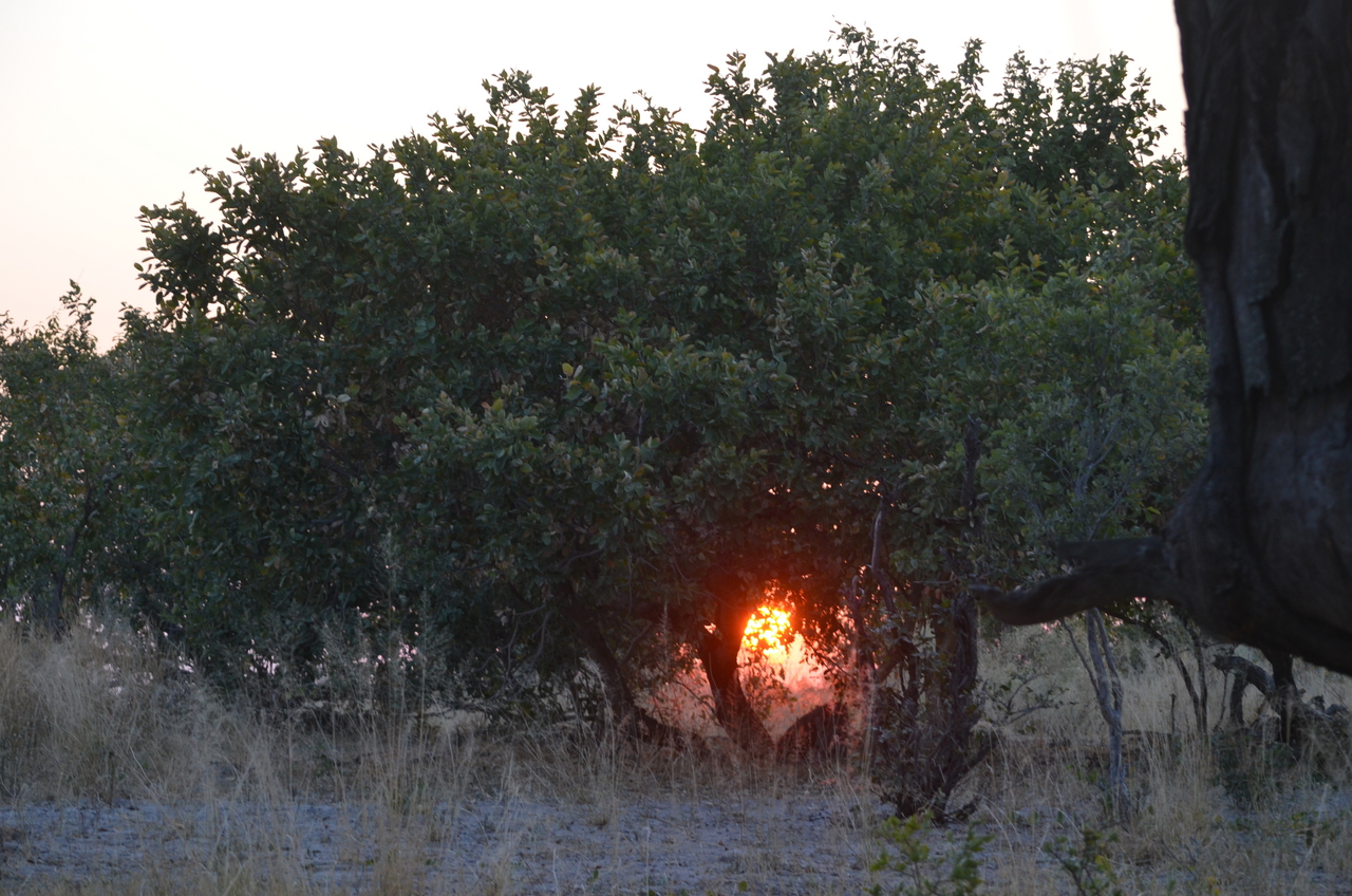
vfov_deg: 10.6
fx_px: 4835
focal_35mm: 129
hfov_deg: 15.9
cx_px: 676
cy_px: 448
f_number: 5.6
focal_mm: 86
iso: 400
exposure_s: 1/125
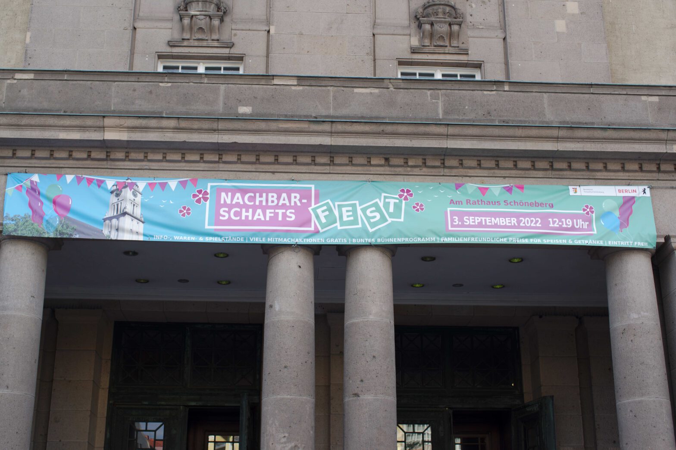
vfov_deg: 26.0
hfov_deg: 38.2
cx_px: 338
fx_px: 976
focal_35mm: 52
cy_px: 225
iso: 200
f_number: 5
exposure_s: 1/200
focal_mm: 35
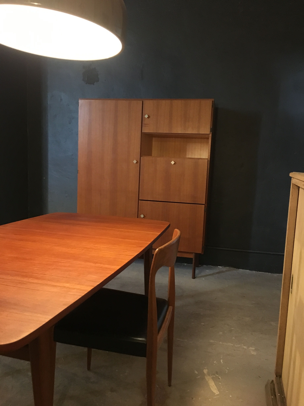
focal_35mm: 29
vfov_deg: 61.7
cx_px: 152
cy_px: 203
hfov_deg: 48.2
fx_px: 340
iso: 250
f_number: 2.2
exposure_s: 1/17
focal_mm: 4.15
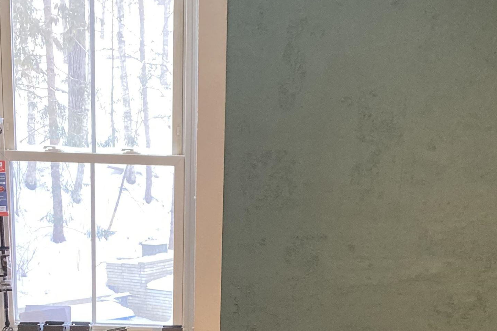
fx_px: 856
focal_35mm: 62
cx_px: 206
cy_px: 322
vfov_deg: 21.2
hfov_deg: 32.3
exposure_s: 1/60
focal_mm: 3.99
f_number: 1.8
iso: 320
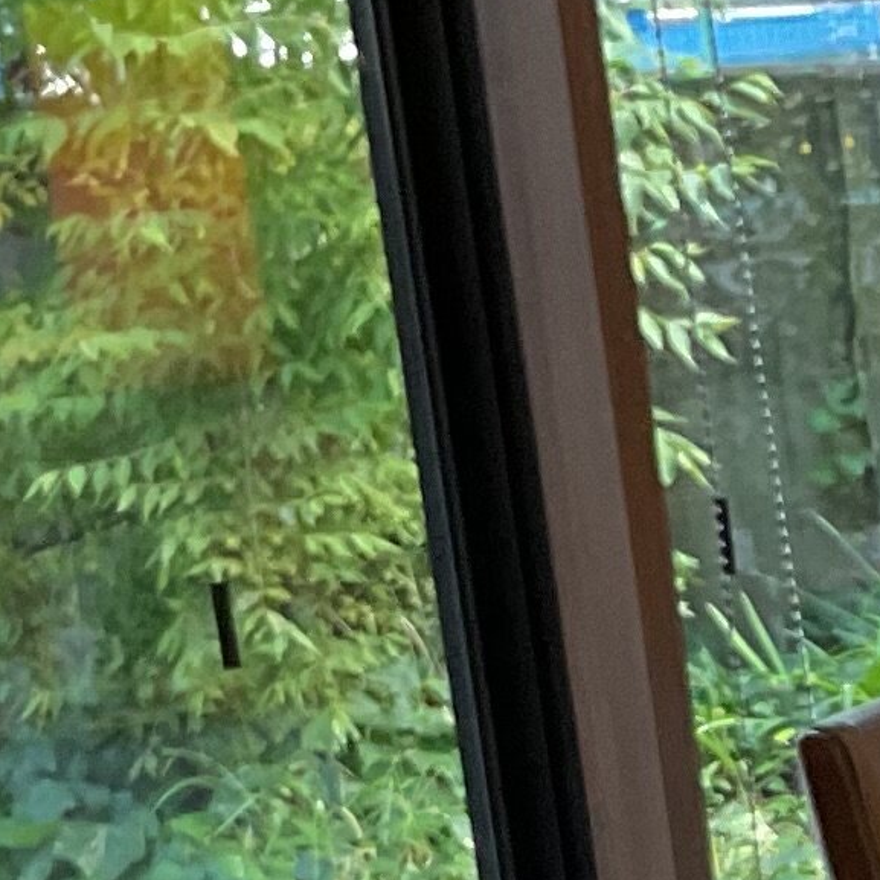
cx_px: 1316
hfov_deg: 9.5
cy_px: 1728
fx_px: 5148
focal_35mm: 179
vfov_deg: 9.2
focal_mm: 3
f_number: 1.8
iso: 64
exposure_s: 1/60
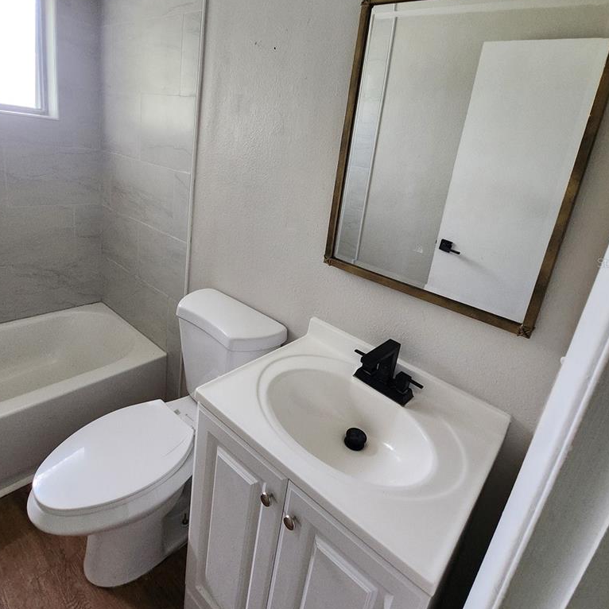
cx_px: 296
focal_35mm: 18
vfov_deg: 80.3
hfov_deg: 80.7
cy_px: 262
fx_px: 358
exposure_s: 1/60
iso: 200
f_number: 2.2
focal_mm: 1.7
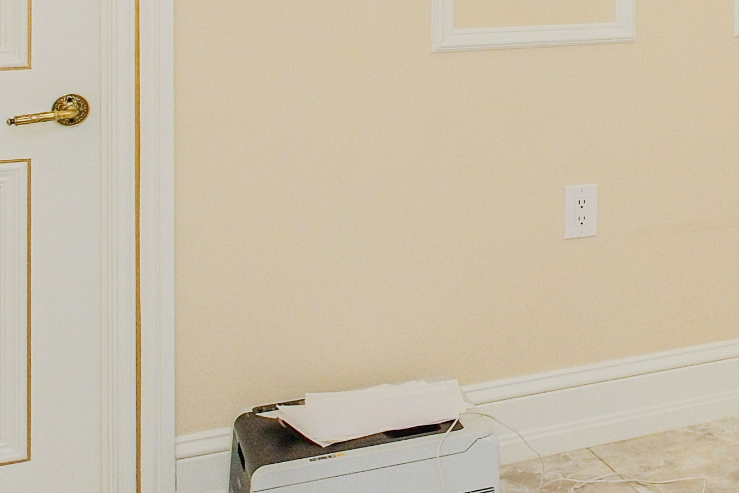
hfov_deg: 25.2
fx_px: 1458
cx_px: 918
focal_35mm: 71
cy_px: -80
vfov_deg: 18.3
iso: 640
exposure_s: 1/60
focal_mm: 10
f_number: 8
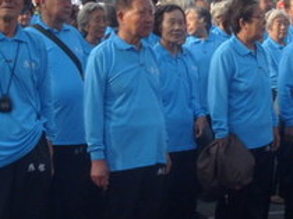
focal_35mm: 103
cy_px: 45
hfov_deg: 19.0
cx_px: 197
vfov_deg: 14.3
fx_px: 871
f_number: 5.5
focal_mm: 6
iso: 80
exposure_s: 1/180
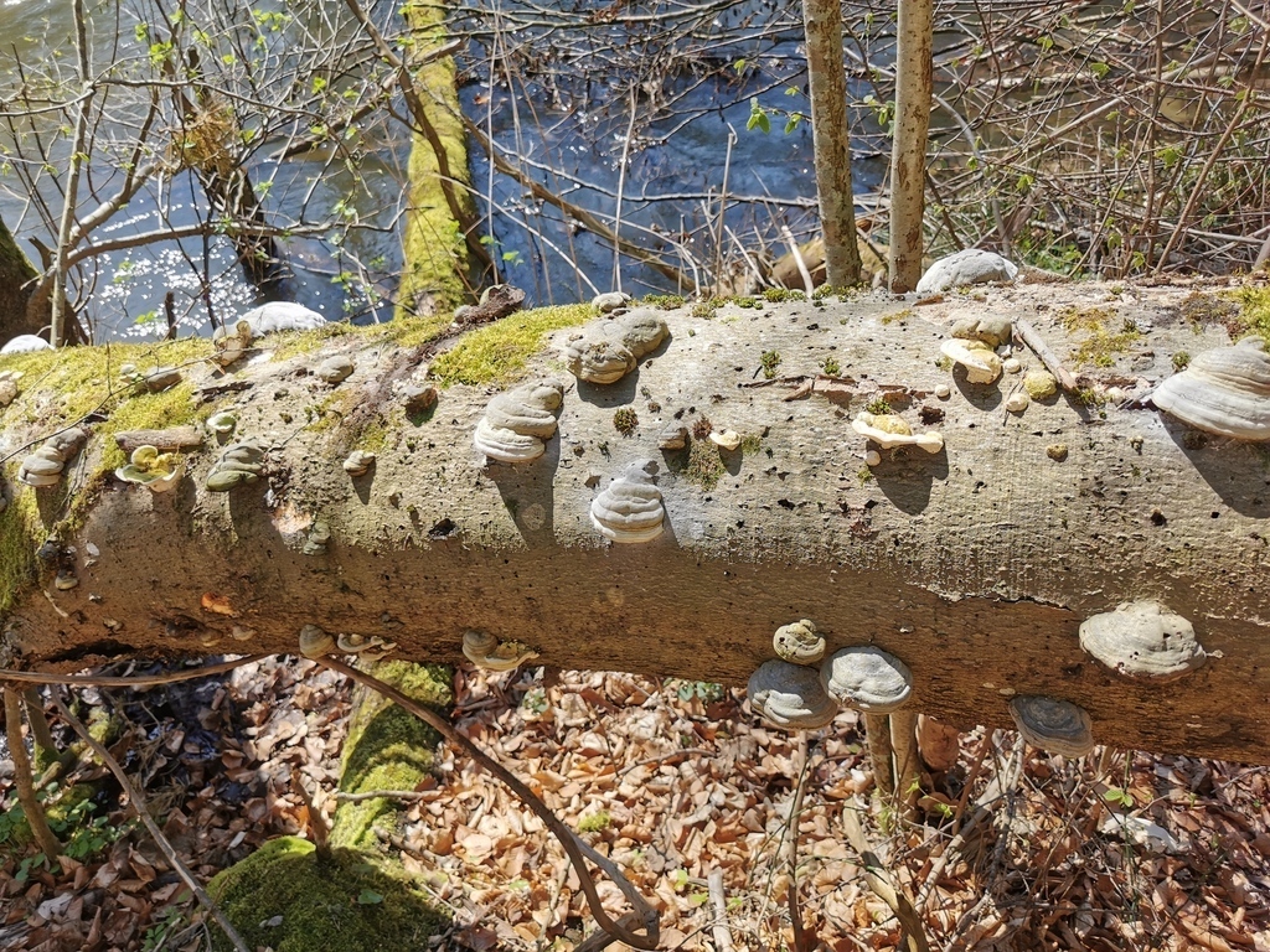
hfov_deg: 65.3
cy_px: 476
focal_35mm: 27
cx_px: 635
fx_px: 991
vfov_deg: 51.4
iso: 50
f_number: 1.6
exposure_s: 1/1689
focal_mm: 5.56
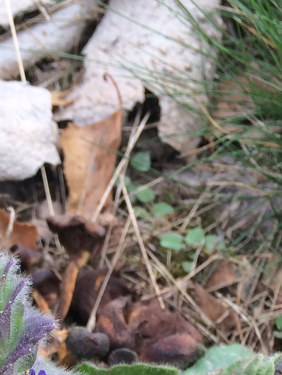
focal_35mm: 92
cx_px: 36
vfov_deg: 18.9
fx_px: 999
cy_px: 556
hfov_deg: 15.9
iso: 32
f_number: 2.2
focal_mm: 4.15
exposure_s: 1/209
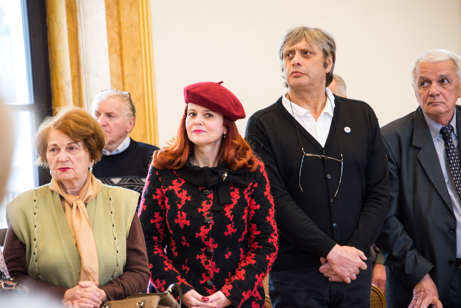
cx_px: 230
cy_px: 154
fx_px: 2434
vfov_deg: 7.2
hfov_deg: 10.8
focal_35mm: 190
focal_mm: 190
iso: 1600
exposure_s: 1/20
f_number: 5.6
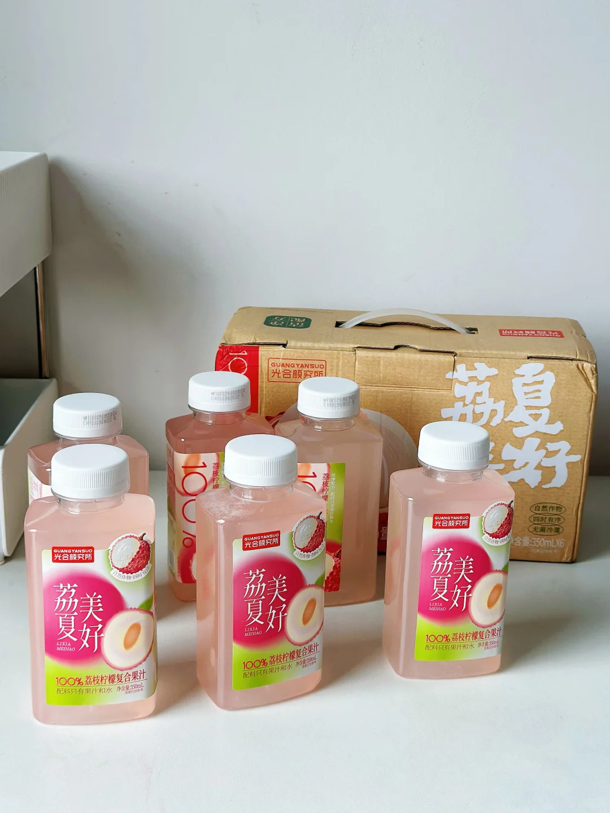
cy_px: 406
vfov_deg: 39.7
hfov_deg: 30.3
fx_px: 1128
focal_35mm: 48
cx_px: 305
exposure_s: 1/121
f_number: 1.78
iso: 80
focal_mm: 6.86
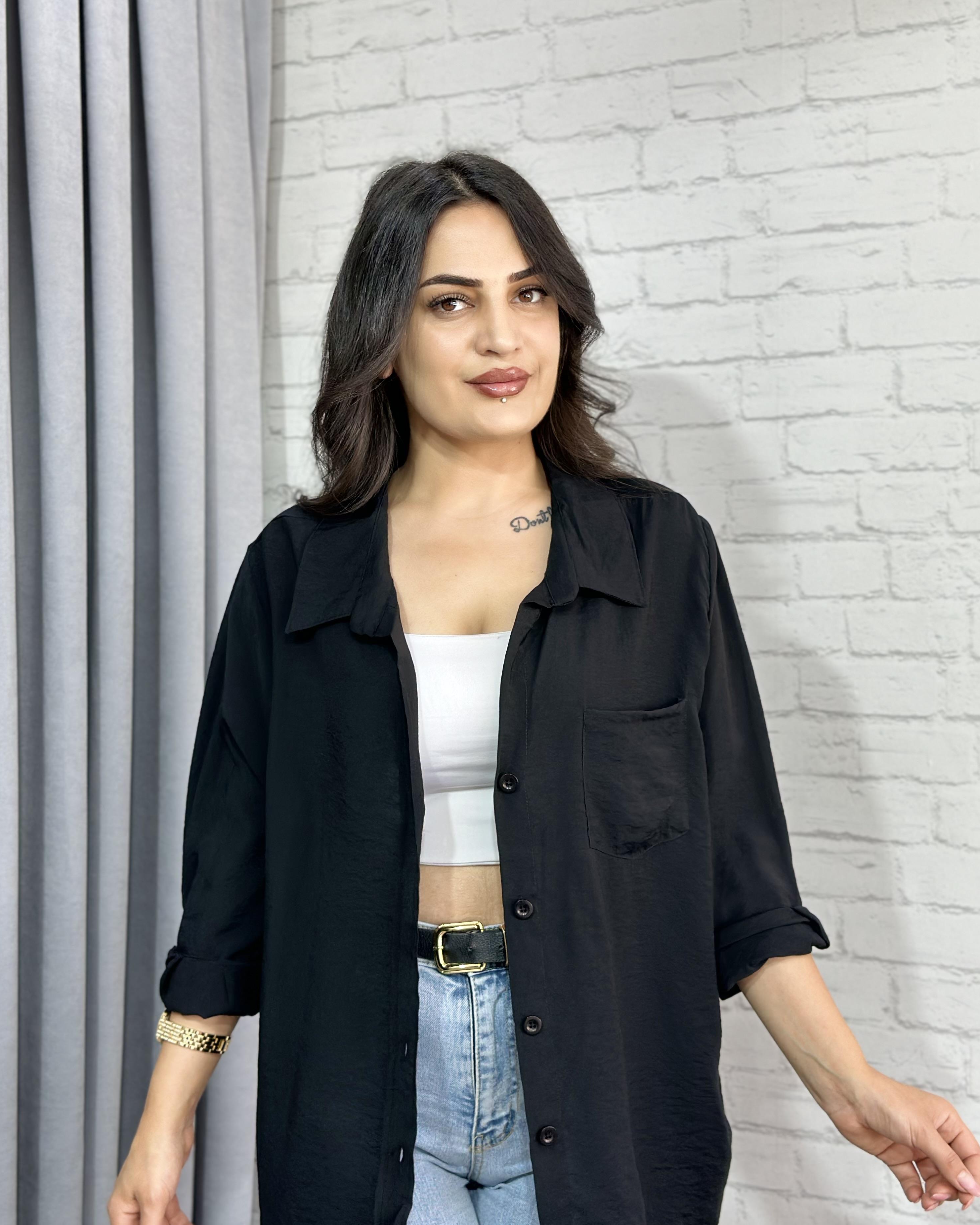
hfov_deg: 29.7
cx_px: 486
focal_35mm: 51
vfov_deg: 36.6
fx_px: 1849
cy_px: 656
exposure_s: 1/100
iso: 80
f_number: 1.78
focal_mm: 6.86
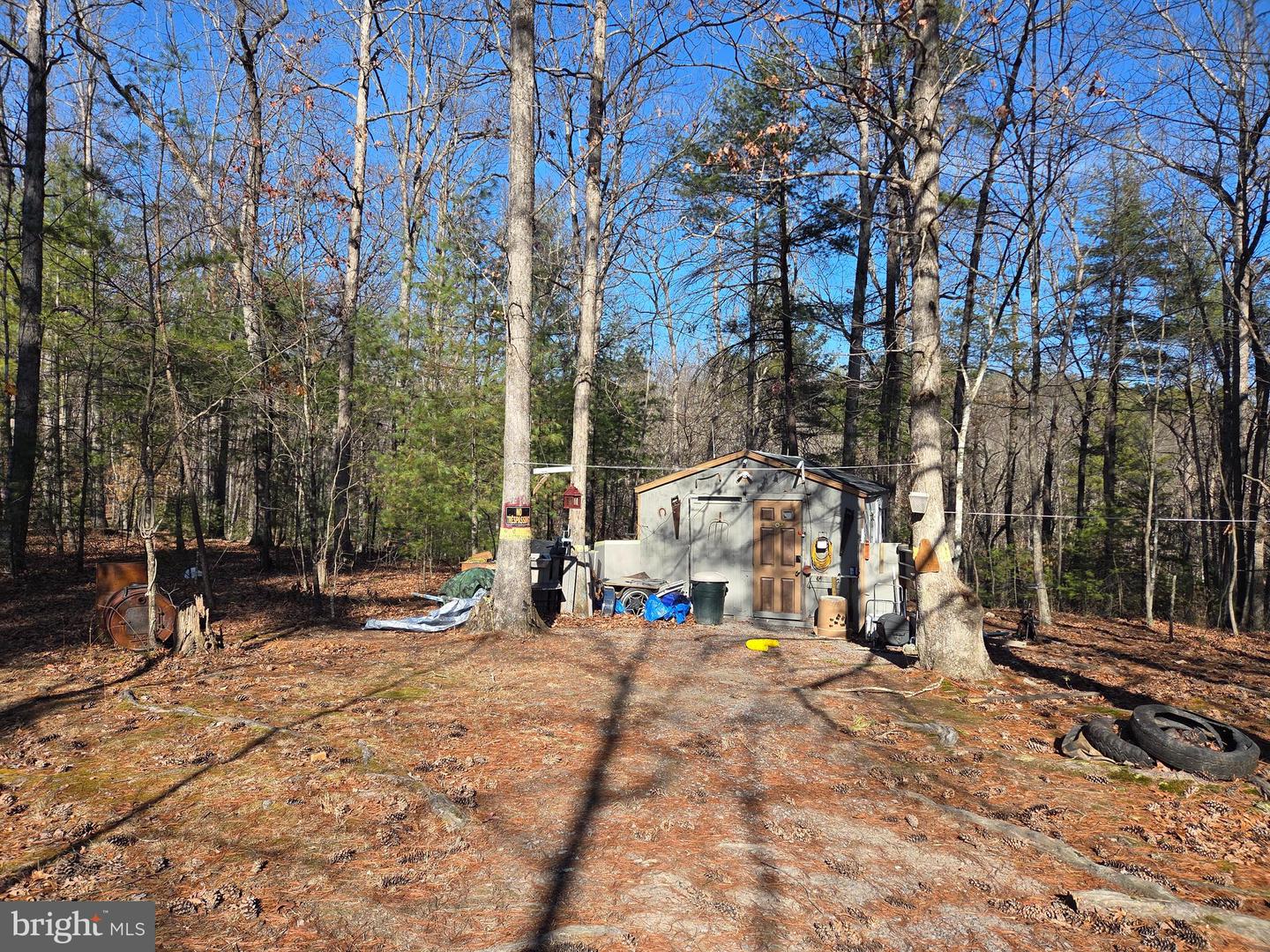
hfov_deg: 73.9
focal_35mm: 23
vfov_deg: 58.9
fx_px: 844
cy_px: 476
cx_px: 635
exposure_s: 1/3117
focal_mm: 5.4
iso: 80
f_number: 1.8
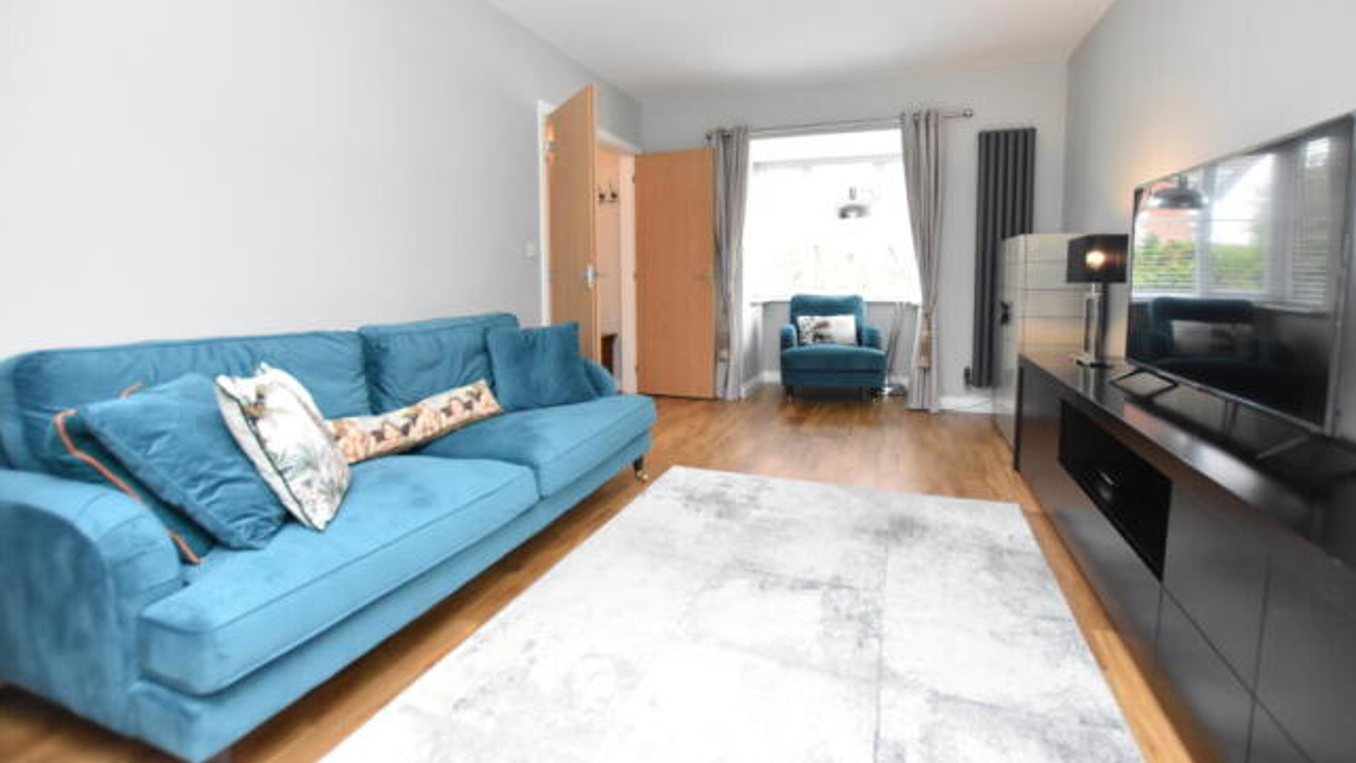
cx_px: 684
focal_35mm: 16
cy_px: 324
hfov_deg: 99.4
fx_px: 575
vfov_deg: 66.7
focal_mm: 10
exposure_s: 1/125
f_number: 3.5
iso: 2200
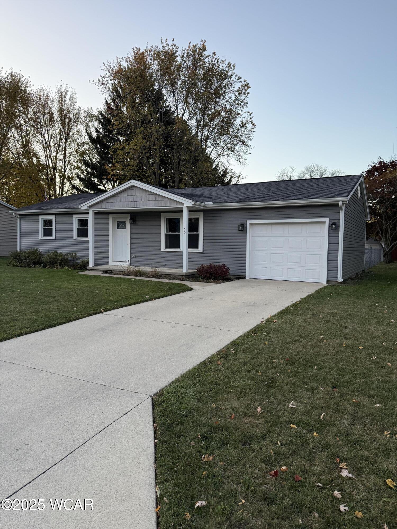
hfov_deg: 56.8
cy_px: 264
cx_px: 198
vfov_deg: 71.6
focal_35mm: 24
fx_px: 367
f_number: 1.78
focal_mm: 6.76
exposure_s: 1/121
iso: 200
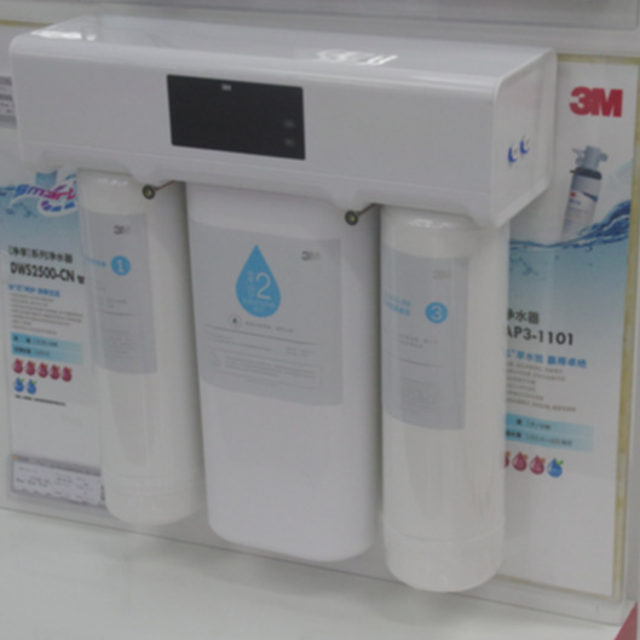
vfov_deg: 22.5
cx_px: 373
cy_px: 319
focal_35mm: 77
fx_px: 1611
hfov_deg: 22.5
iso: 3200
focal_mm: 40
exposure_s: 1/250
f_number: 9
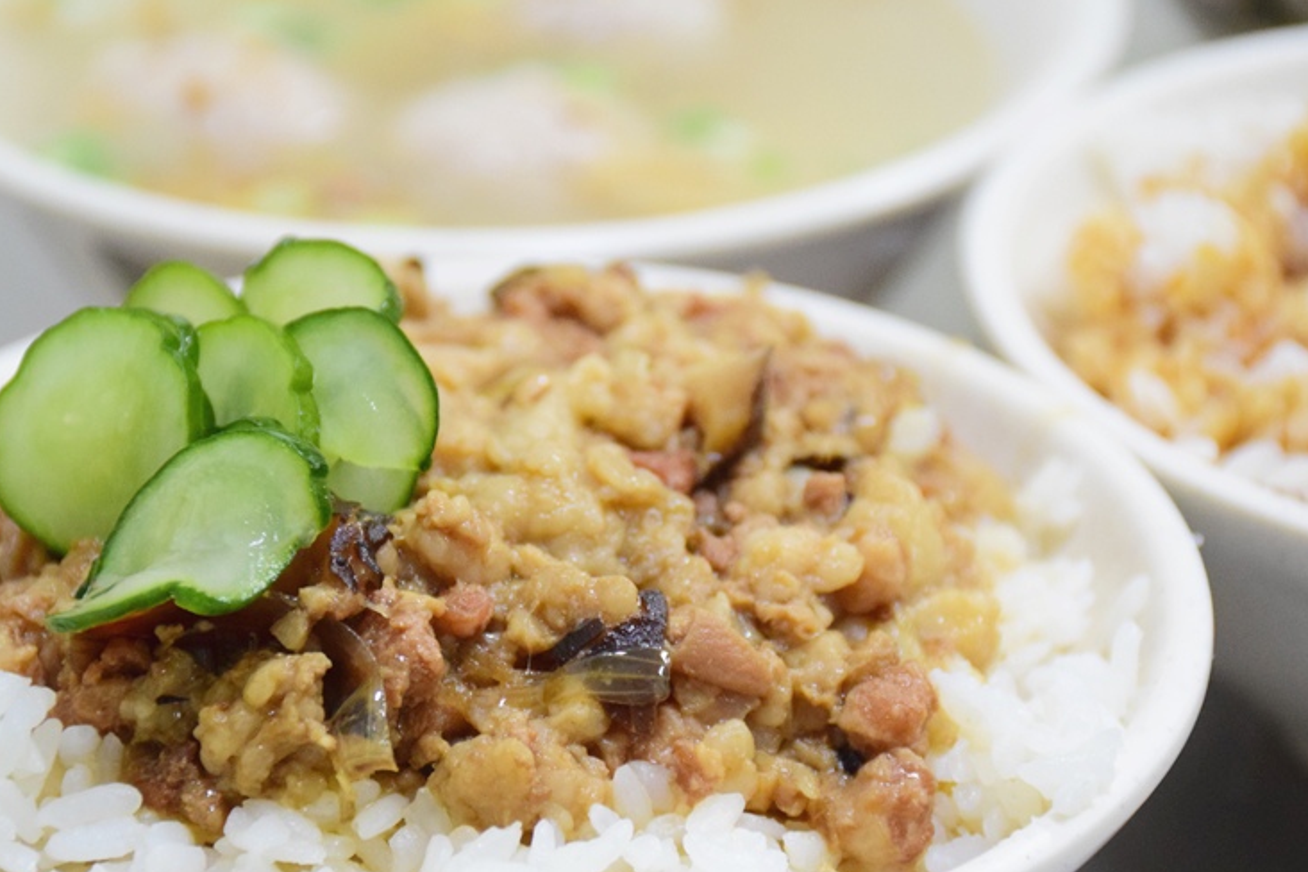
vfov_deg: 10.8
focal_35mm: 127
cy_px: 535
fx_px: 4614
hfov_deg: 16.1
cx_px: 616
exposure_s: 1/160
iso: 3200
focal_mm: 62
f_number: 5
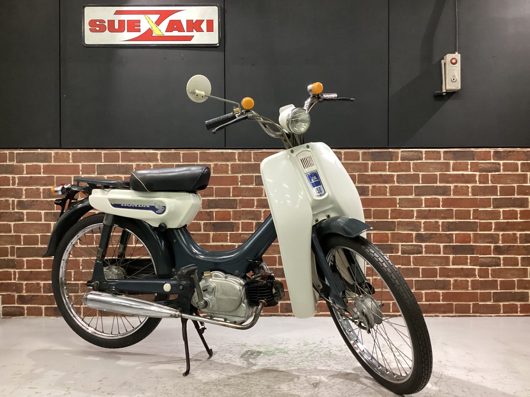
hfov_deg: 58.4
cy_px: 198
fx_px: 475
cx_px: 265
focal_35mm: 31
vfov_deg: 45.4
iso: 320
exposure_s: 1/60
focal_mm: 3.3
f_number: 2.4
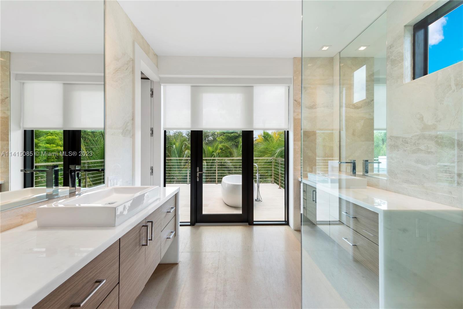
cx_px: 232
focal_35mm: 14
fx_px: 180
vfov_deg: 81.2
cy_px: 154
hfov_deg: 104.2
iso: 100
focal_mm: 14
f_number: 8
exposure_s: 1/10
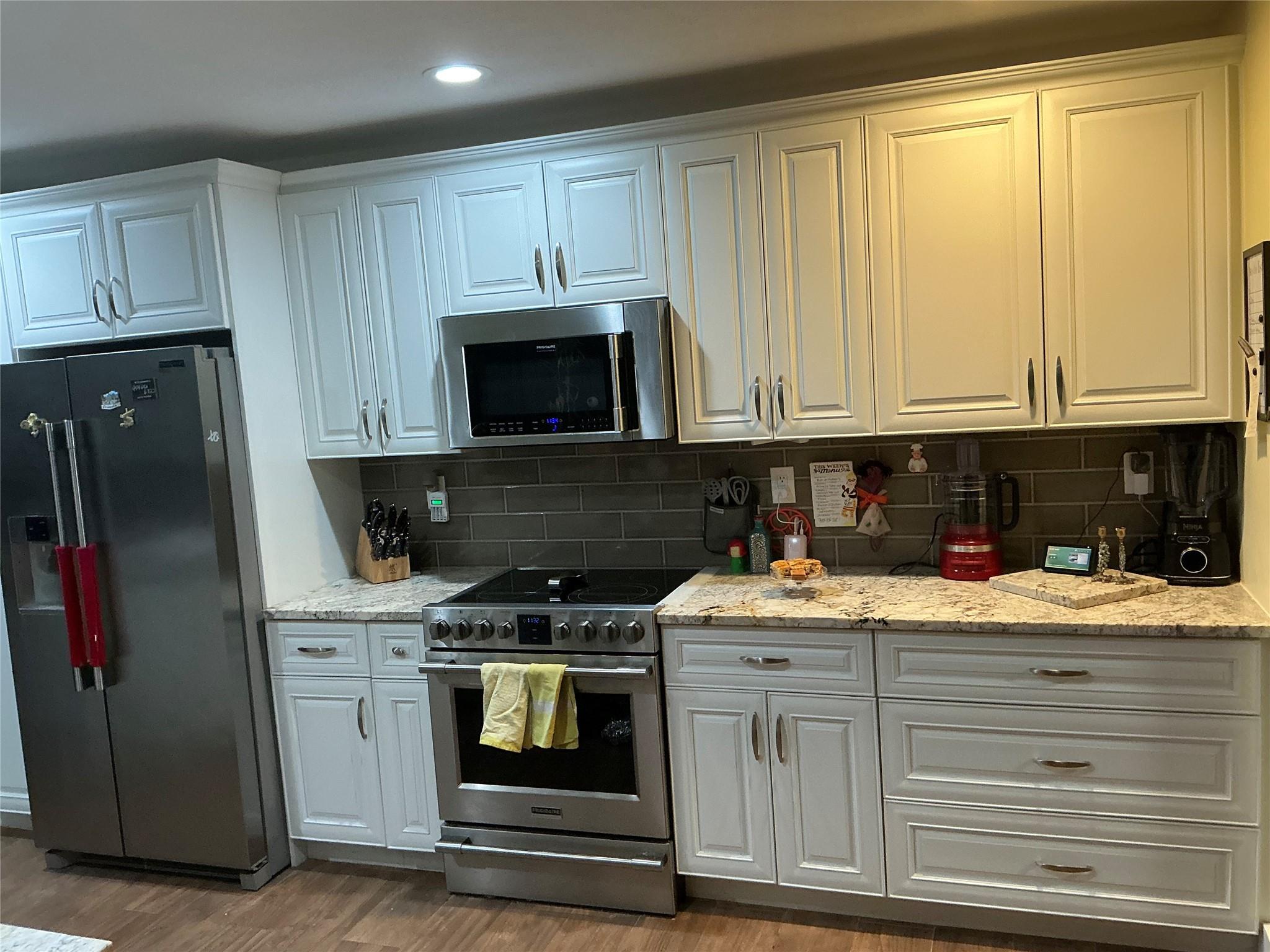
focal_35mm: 28
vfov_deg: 49.7
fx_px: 1027
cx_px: 635
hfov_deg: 63.4
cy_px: 476
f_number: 1.8
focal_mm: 3
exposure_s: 1/60
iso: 125
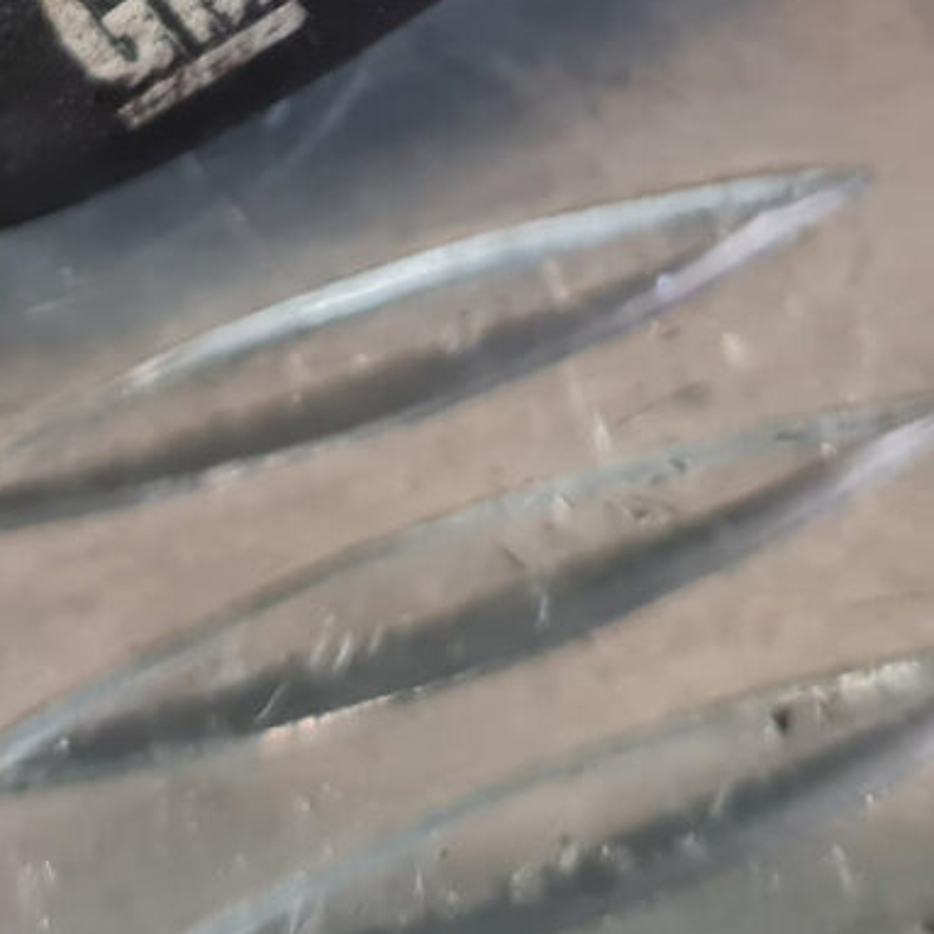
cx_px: 495
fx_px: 2564
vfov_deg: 19.0
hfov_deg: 20.6
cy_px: -317
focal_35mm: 84
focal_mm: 5.4
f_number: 1.8
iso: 320
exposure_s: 1/120
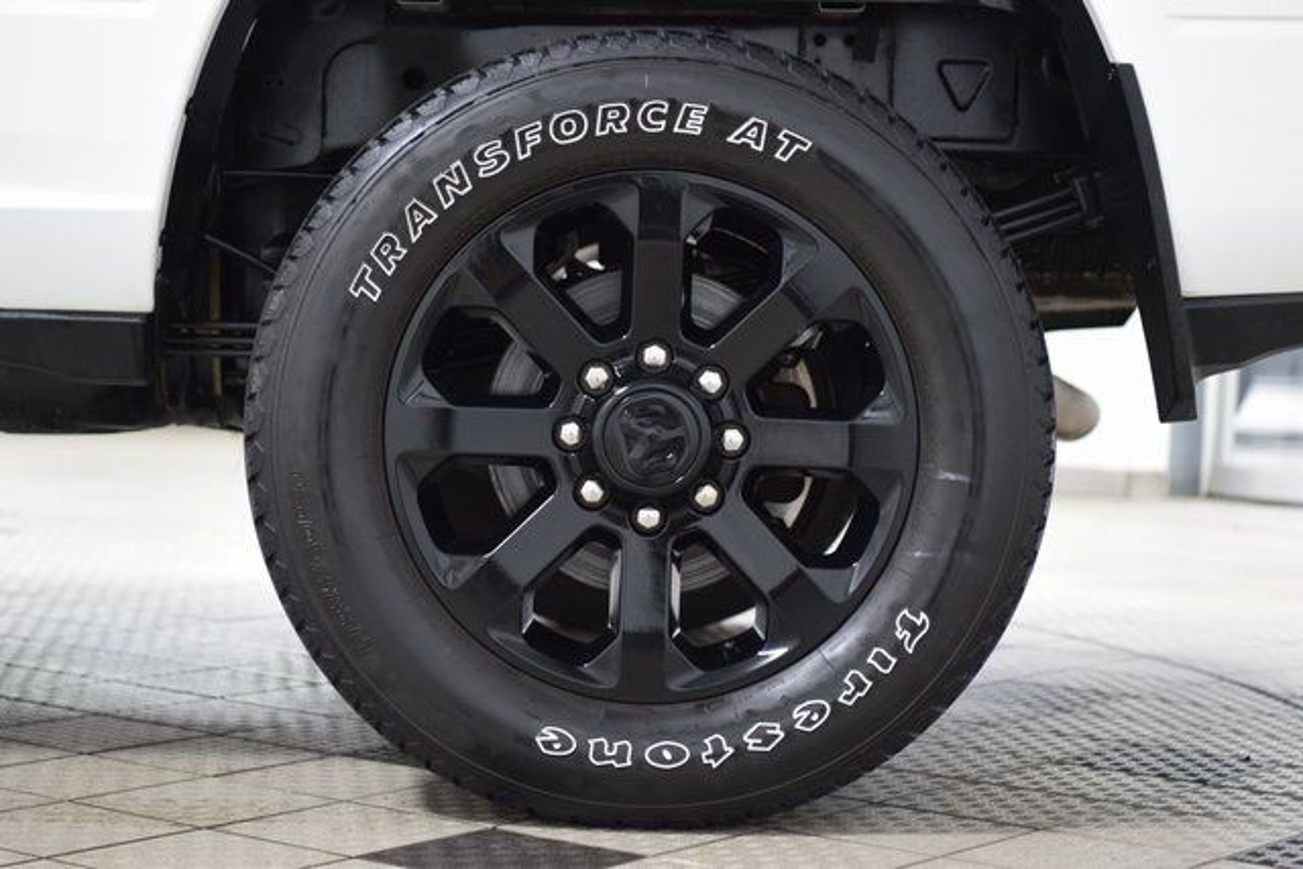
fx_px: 2715
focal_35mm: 75
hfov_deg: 27.0
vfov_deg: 18.2
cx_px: 652
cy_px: 434
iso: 1600
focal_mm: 50
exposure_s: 1/60
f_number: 2.8
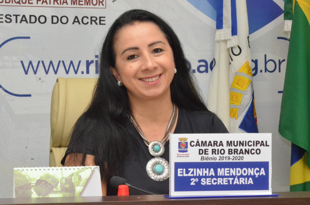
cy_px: 102
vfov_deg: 12.1
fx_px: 967
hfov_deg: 18.2
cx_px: 155
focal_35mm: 112
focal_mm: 75
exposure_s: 1/30
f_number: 22
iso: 6400
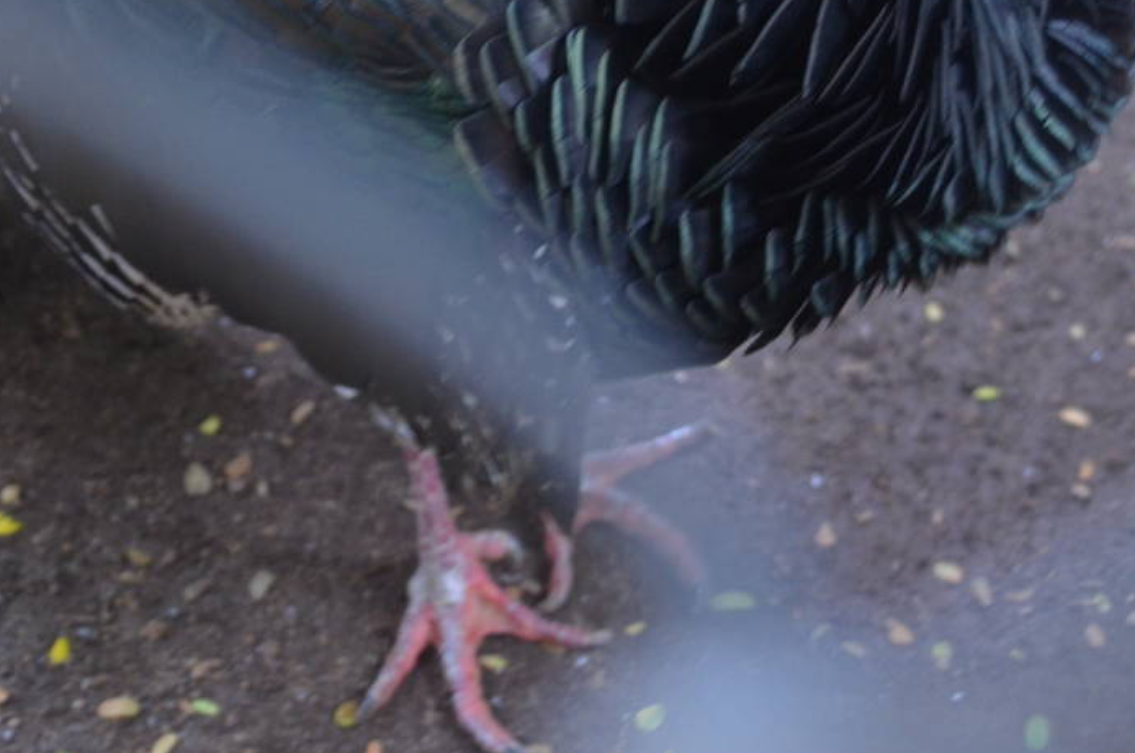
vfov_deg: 16.0
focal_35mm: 83
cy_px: -20
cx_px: 473
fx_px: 2612
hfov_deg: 24.5
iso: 800
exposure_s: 1/30
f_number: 4
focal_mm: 24
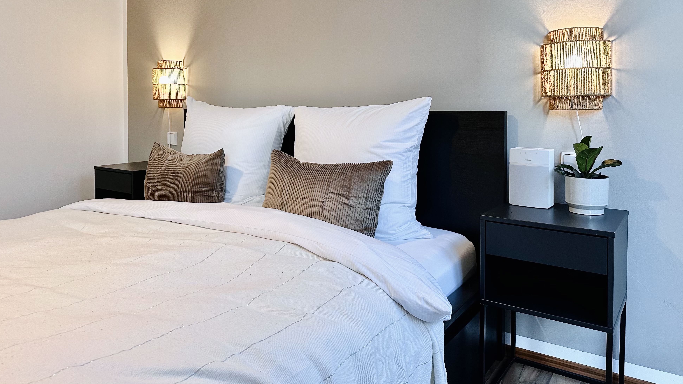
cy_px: 126
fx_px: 489
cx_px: 337
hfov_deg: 69.9
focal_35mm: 27
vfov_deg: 42.3
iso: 200
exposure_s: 1/100
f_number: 1.78
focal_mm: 6.86
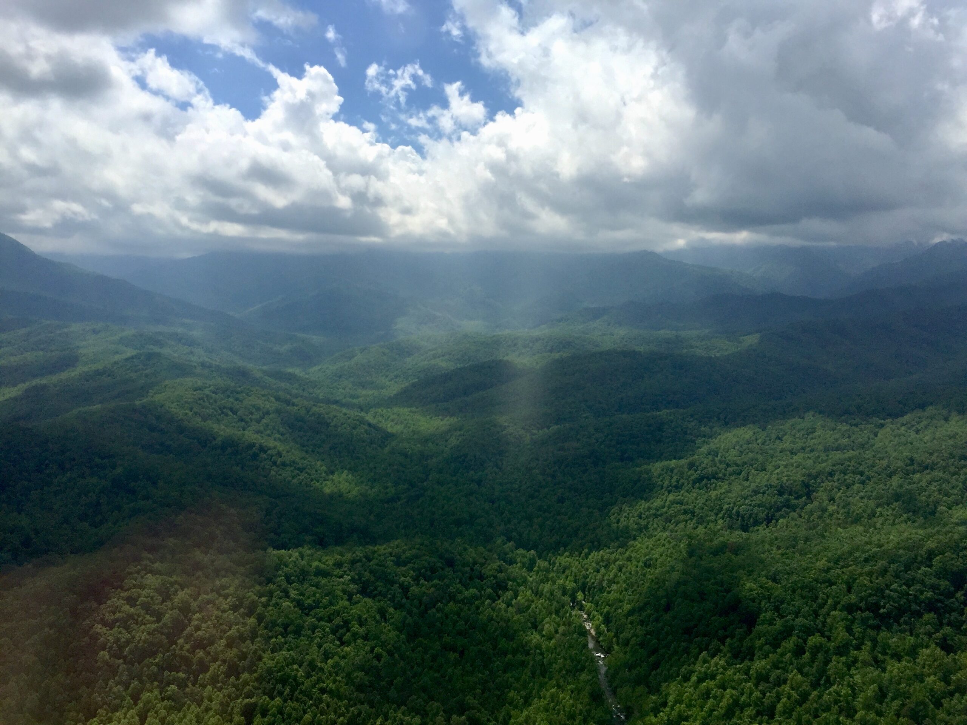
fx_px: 810
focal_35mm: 29
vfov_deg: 48.2
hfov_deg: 61.7
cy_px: 362
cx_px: 484
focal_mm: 4.15
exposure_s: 1/3968
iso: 32
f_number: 2.2
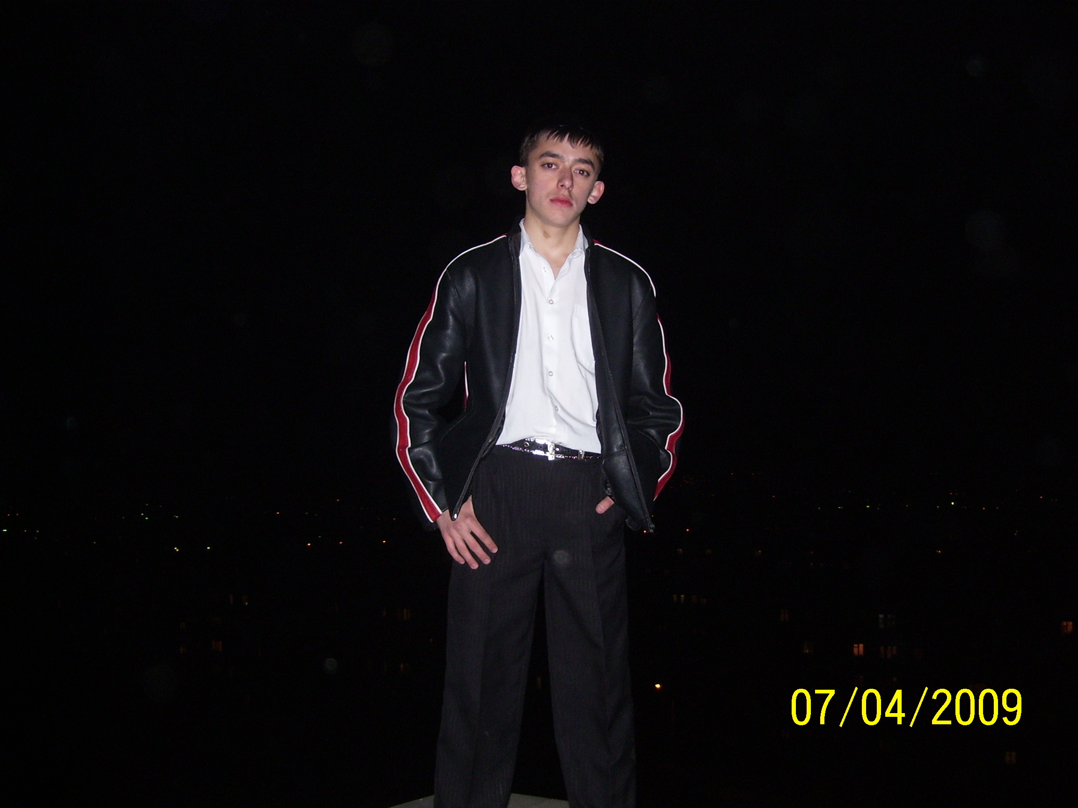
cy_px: 404
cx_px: 539
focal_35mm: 36
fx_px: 1121
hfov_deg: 51.4
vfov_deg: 39.7
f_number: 2.7
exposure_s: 1/60
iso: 160
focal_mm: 6
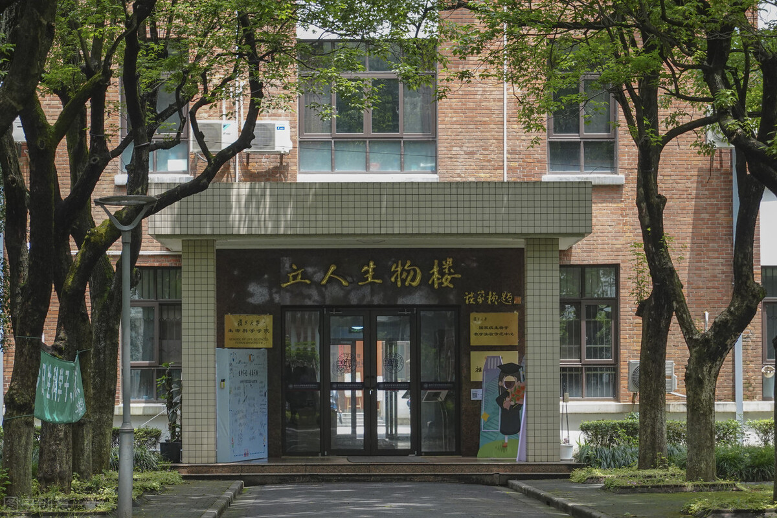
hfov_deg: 15.2
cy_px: 259
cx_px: 388
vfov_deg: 10.2
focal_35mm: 135
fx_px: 2914
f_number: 4.5
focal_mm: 49.7
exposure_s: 1/160
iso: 320
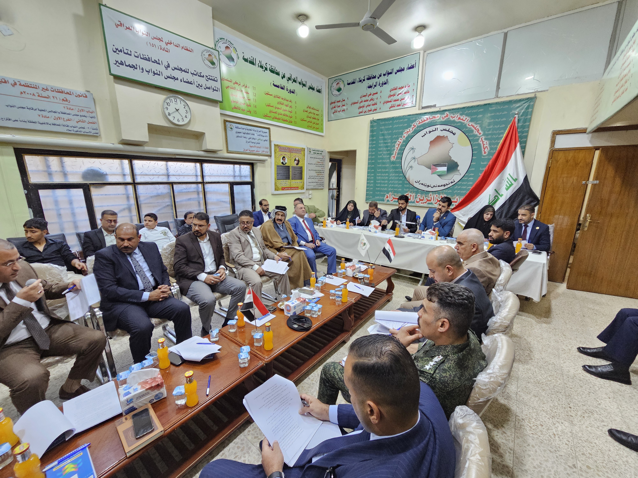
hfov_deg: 106.2
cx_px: 319
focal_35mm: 13
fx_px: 240
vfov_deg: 89.9
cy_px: 239
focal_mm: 2.2
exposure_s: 1/50
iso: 400
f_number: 2.2
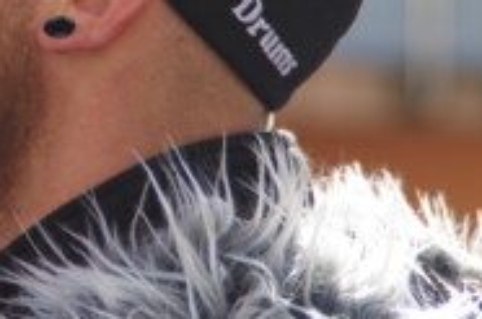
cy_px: 12
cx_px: 44
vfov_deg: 1.7
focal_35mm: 807
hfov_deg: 2.6
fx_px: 10777
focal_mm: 200
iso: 200
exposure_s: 1/250
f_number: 6.3
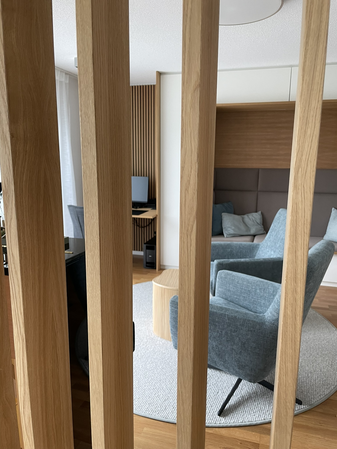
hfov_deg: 53.1
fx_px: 337
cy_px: 224
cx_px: 168
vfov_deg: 67.3
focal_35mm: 26
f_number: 1.6
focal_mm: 4.2
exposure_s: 1/79
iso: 125
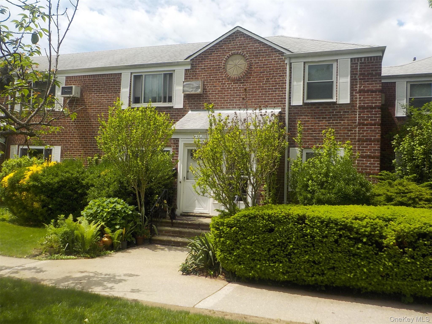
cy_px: 162
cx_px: 216
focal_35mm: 30
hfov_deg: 60.0
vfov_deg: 46.8
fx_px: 374
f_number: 3.3
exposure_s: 1/1250
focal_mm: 4.1
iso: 125
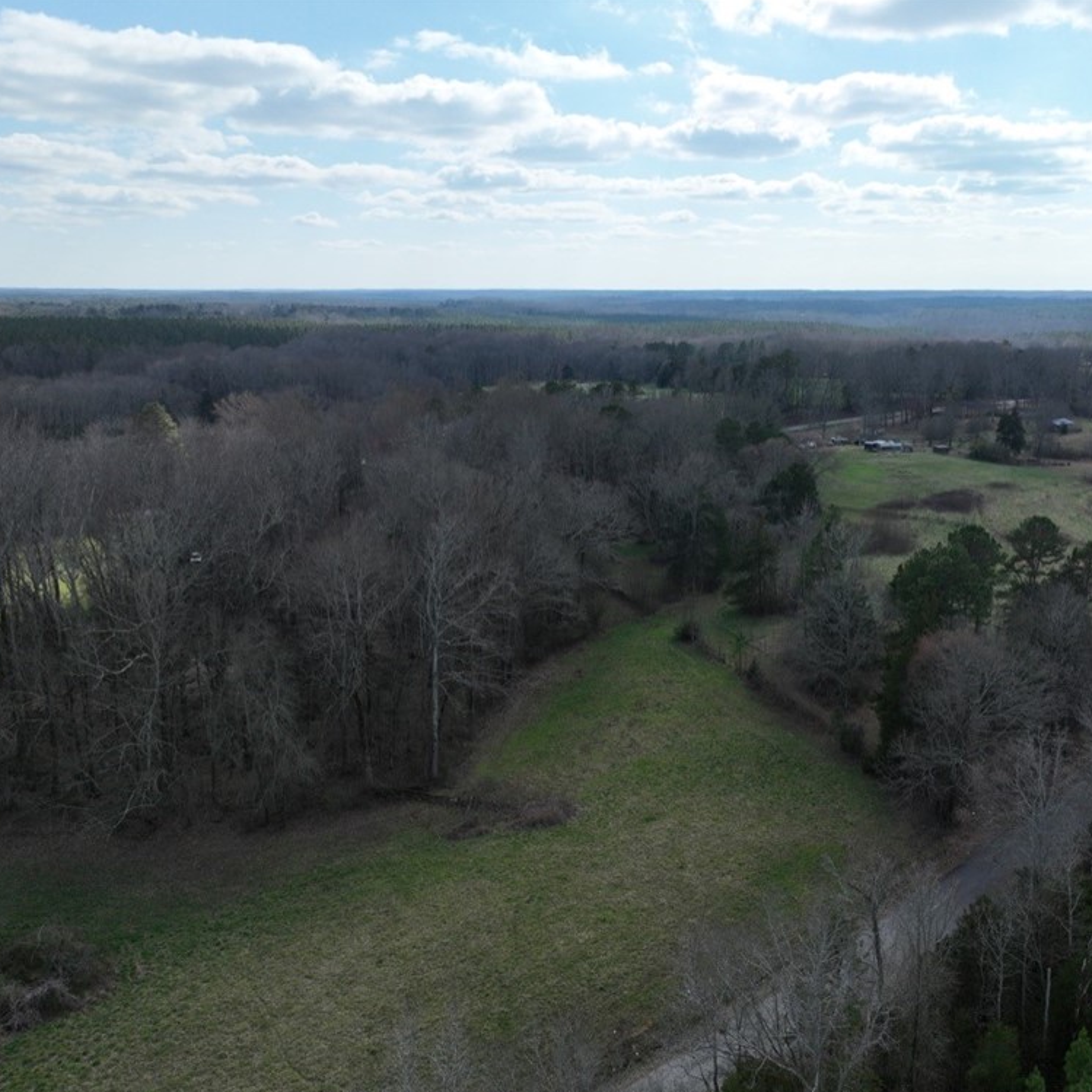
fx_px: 1035
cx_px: 666
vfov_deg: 55.6
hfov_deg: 55.1
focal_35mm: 29
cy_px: 553
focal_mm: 12.29
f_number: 2.8
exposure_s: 1/500
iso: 230
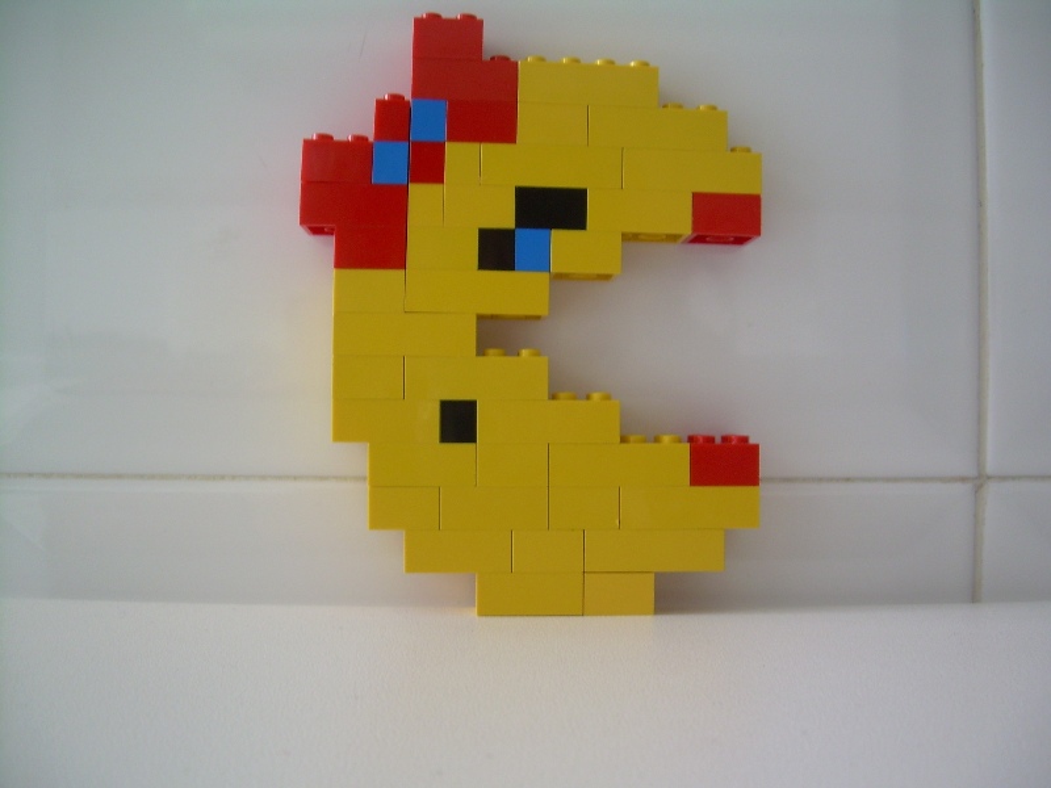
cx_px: 526
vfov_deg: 37.7
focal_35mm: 38
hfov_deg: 49.0
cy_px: 394
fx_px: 1154
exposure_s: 1/2.2
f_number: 2.8
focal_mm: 6.3
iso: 92
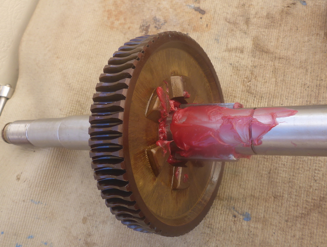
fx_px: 265
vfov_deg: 49.9
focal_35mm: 28
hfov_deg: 63.3
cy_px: 124
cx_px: 164
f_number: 3.3
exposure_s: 1/100
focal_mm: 4.9
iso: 100
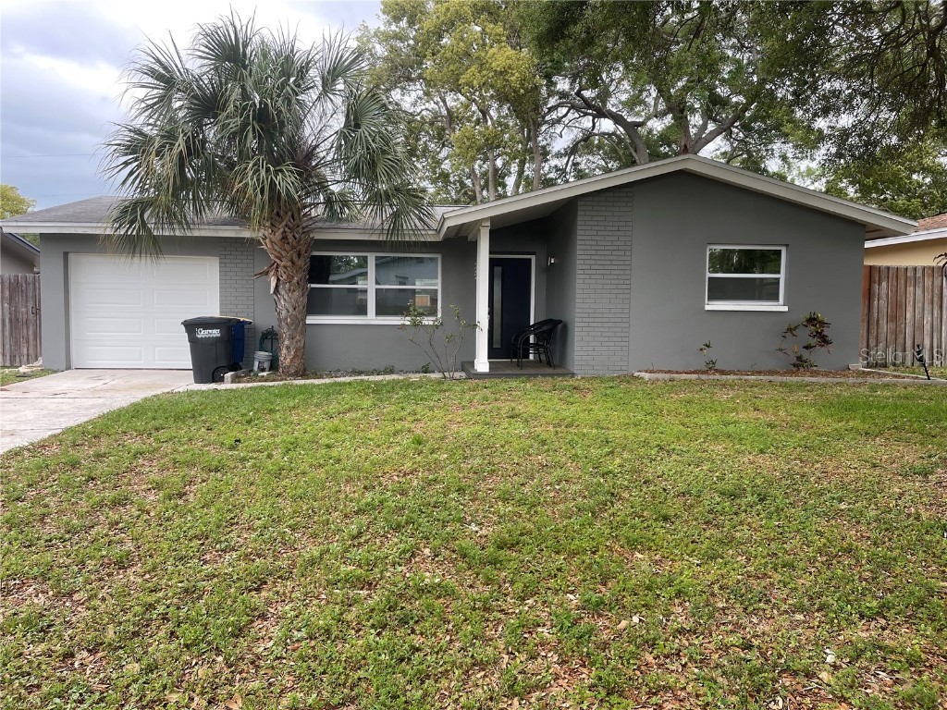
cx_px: 474
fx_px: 684
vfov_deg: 54.9
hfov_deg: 69.4
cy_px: 355
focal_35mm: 25
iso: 40
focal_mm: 5.1
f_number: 1.6
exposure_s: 1/121
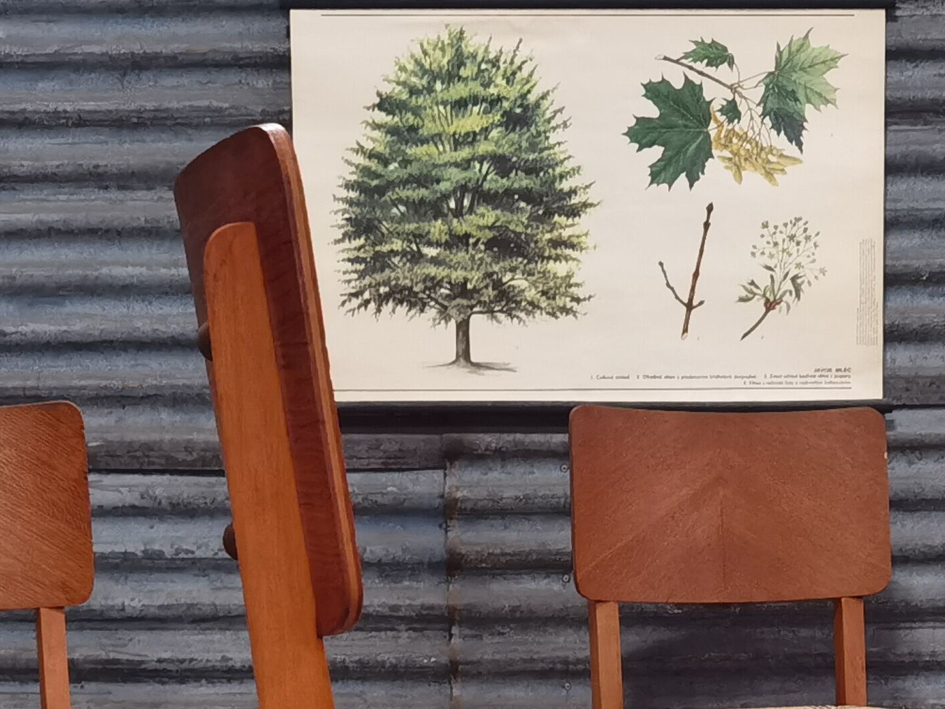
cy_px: 977
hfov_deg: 21.0
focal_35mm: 93
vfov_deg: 15.0
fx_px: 2539
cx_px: 605
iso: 500
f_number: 1.9
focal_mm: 6.71
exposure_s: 1/33.3
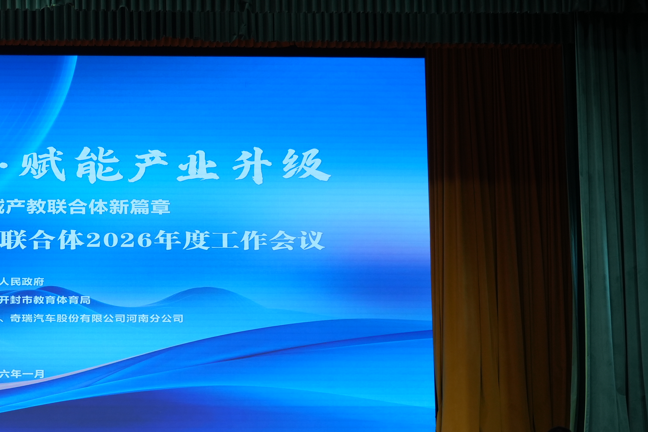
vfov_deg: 14.8
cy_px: 161
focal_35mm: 92
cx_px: 10
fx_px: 1656
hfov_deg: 21.4
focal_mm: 46
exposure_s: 1/160
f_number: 4
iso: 500
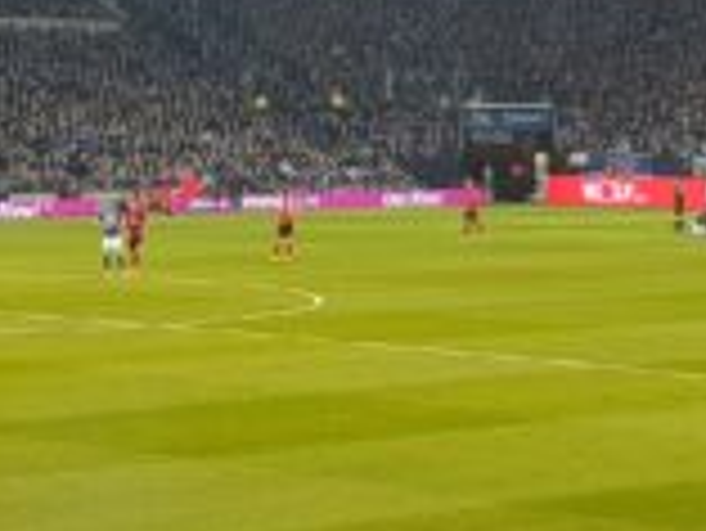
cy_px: -250
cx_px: 450
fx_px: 2368
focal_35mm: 116
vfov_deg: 12.2
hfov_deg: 16.9
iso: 64
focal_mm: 4.2
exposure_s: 1/100
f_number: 1.7
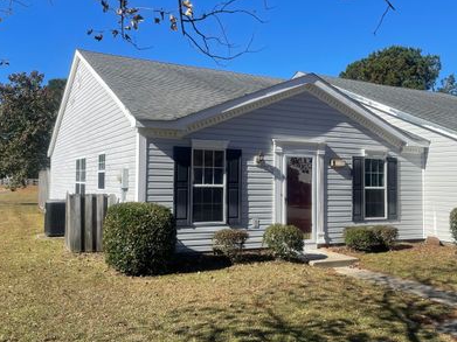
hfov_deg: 56.7
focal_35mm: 32
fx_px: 422
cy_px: 159
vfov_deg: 44.1
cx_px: 208
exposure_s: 1/3165
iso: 32
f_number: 1.6
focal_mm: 5.1
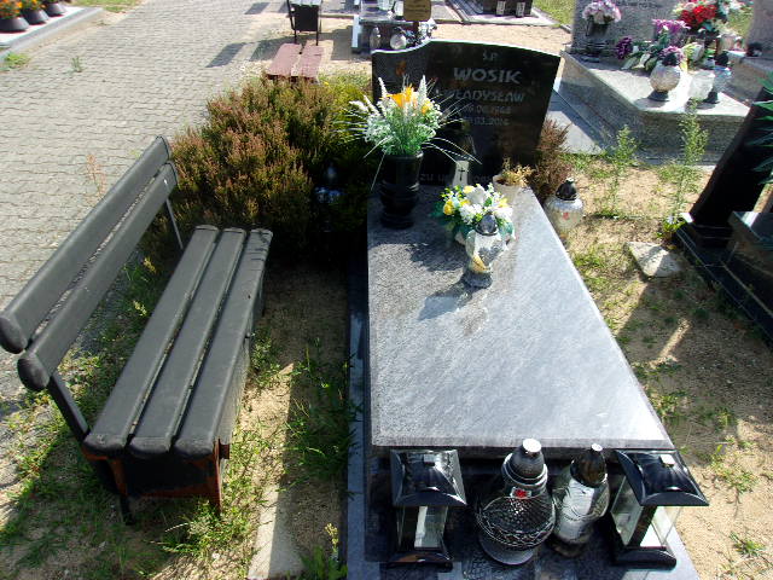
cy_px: 290
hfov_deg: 65.3
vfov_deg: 51.4
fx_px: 603
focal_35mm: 27
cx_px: 386
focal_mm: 4.9
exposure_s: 1/58
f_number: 10.4
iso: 80
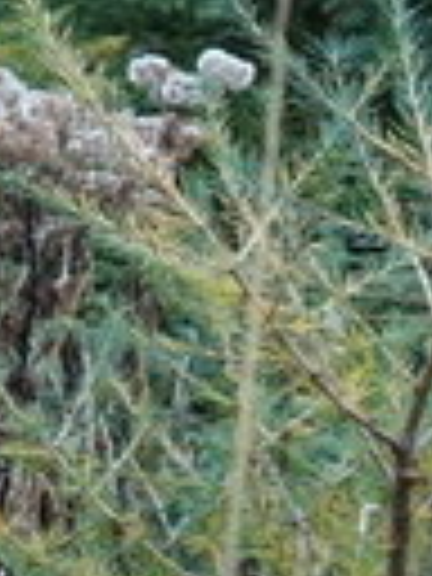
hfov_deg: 5.1
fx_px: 4210
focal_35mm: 253
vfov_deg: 7.6
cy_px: -356
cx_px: -1436
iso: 320
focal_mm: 12.2
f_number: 4
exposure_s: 1/250
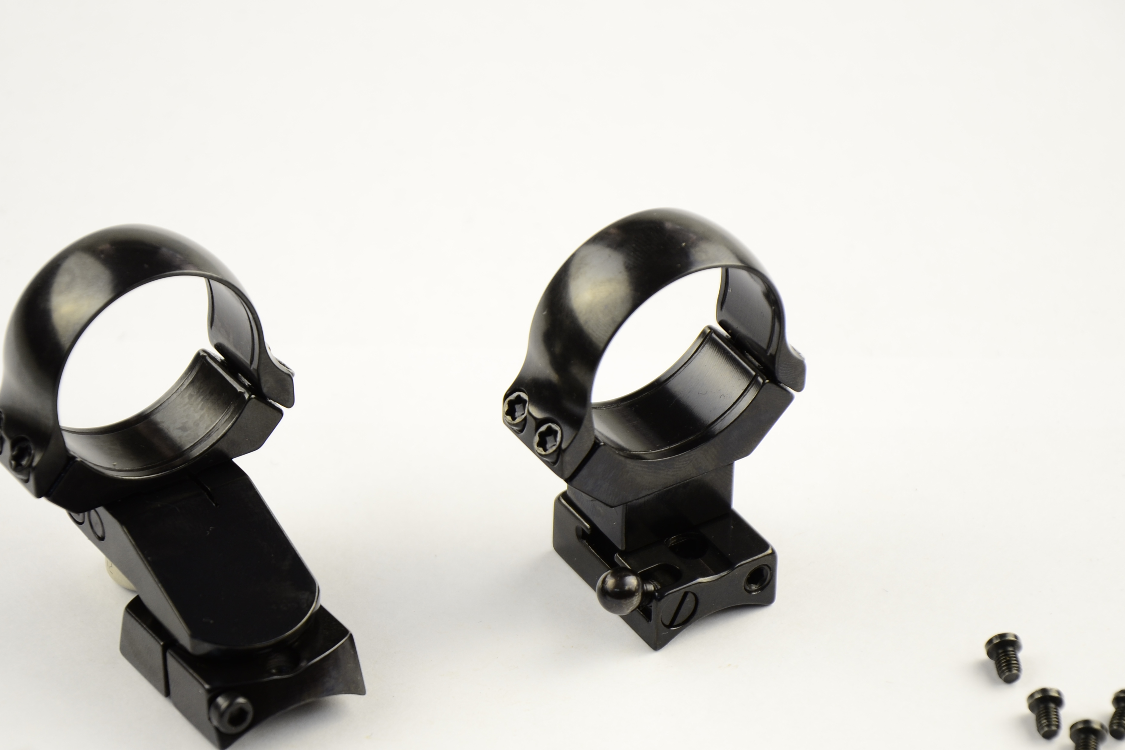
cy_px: 467
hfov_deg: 10.1
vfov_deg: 6.7
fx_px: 6363
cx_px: 516
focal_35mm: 204
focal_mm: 105
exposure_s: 1/15
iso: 100
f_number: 5.6
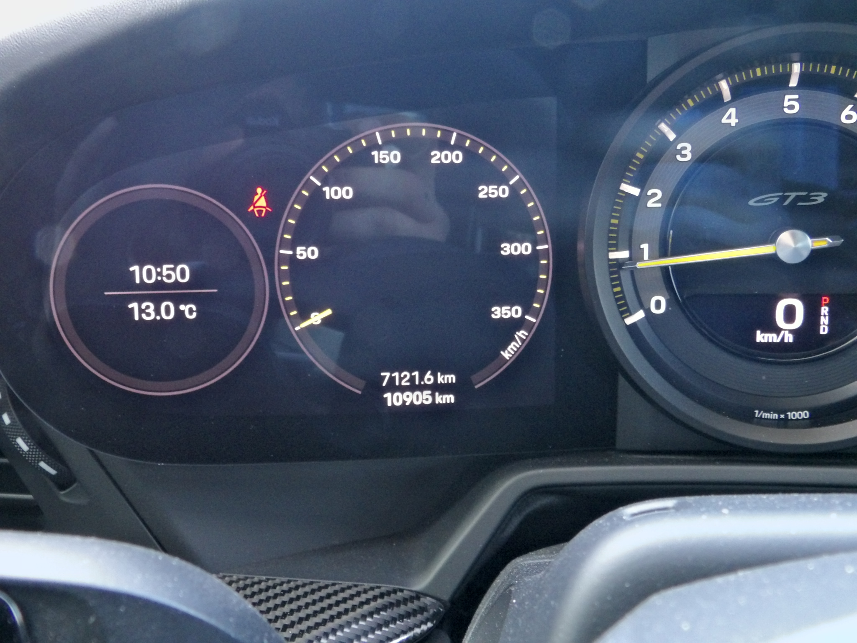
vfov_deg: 41.8
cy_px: 322
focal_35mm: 34
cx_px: 428
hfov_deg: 54.0
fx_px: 842
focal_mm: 6.2
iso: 458
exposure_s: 1/7
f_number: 4.5
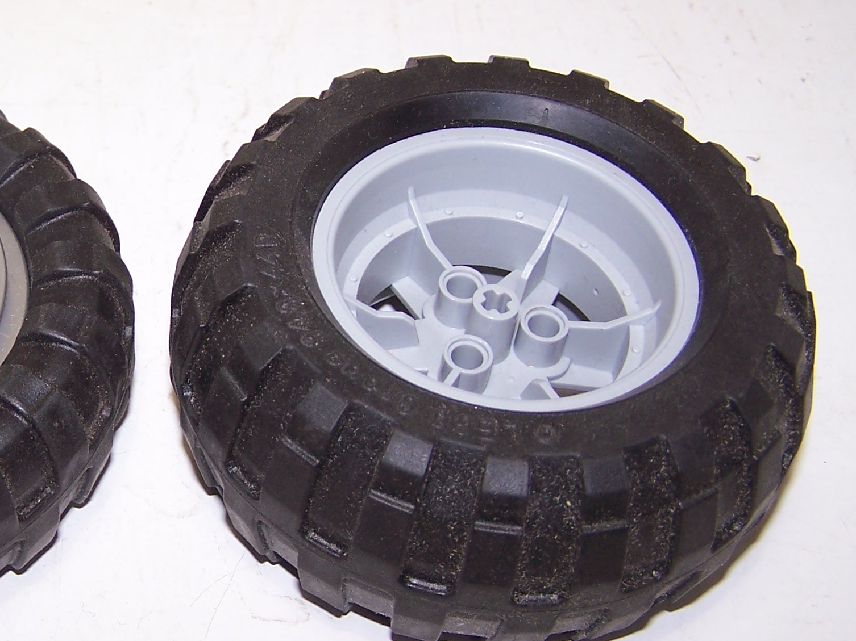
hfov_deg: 29.1
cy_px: 332
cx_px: 164
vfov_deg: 22.6
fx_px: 1607
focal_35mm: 65
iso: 80
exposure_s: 1/60
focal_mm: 6.3
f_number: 2.8
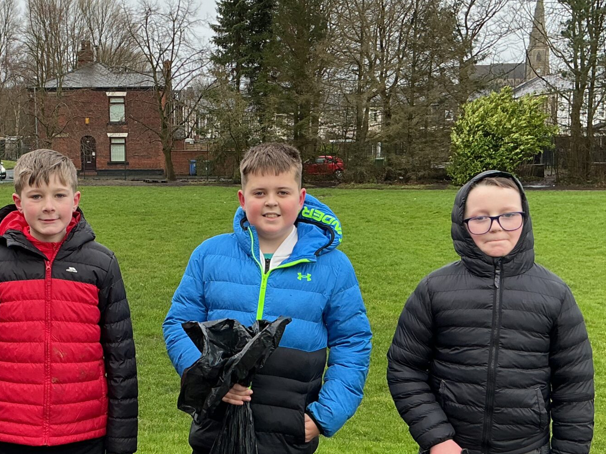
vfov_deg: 26.0
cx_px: 187
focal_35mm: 56
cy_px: 292
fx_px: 980
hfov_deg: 33.9
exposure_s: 1/151
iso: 20
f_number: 1.8
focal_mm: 3
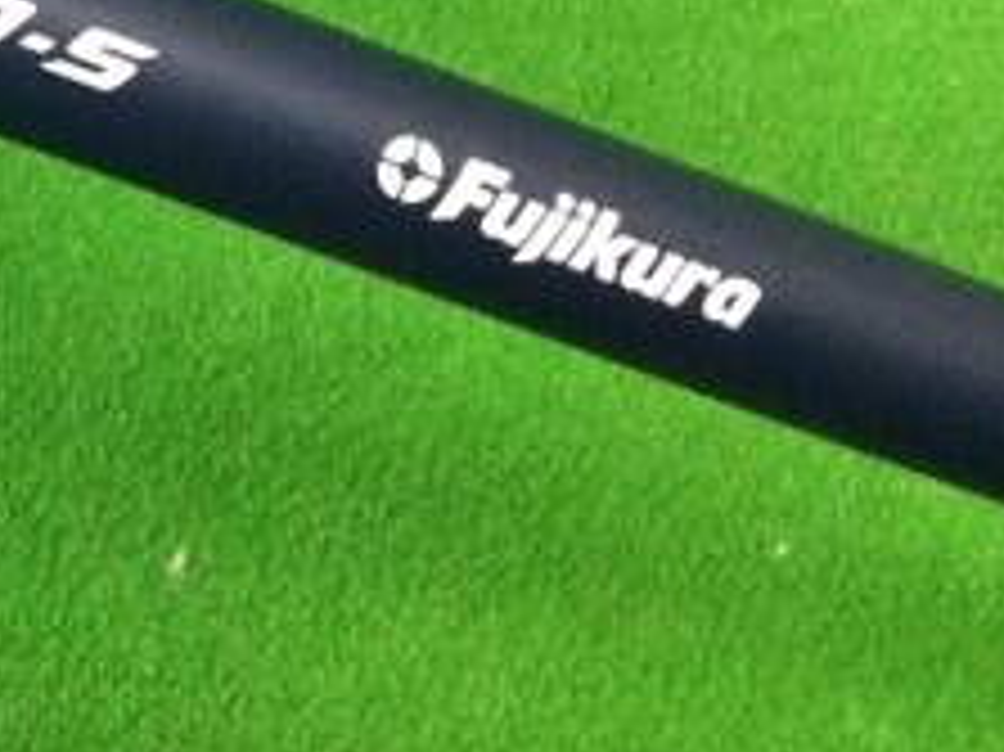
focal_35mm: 89
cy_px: -95
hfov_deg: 20.4
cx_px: -252
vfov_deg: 16.1
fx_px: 2580
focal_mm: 3.3
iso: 200
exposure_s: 1/30
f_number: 2.4
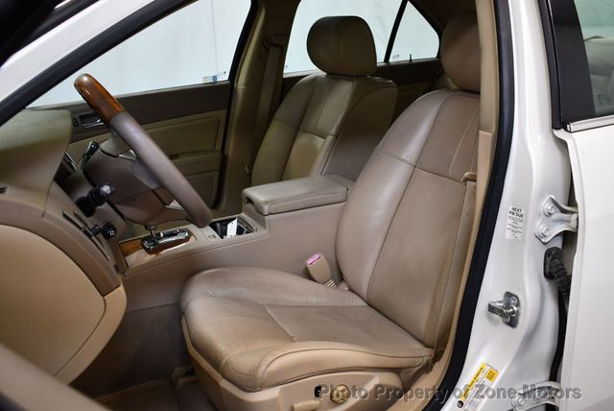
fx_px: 615
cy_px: 206
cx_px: 307
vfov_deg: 36.9
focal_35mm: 36
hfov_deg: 53.1
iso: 800
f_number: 3.5
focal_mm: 18
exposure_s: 1/125
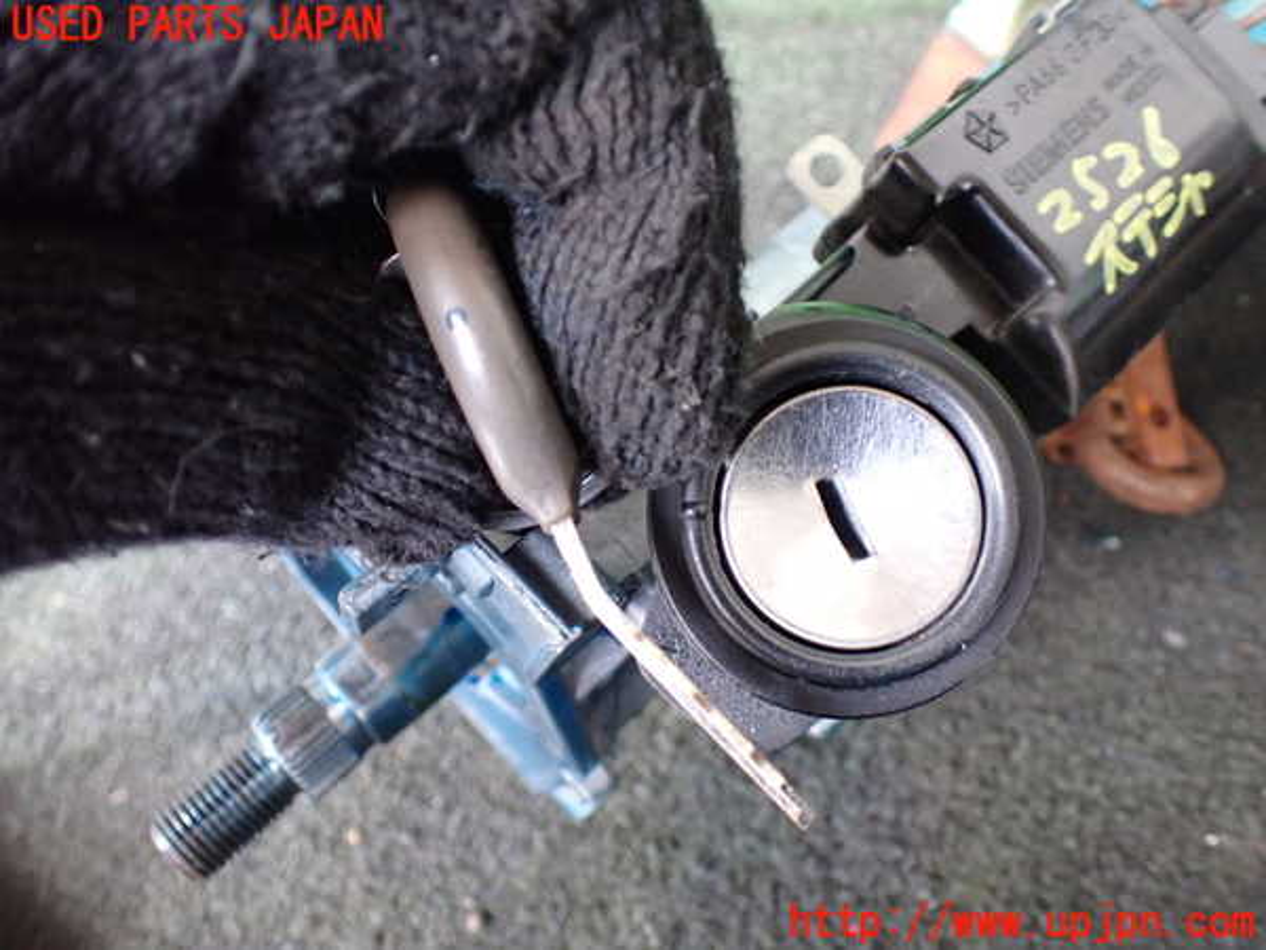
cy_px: 475
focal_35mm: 30
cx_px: 633
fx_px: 1097
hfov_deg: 60.0
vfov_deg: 46.8
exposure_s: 1/60
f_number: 2.3
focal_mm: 5.4
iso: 800
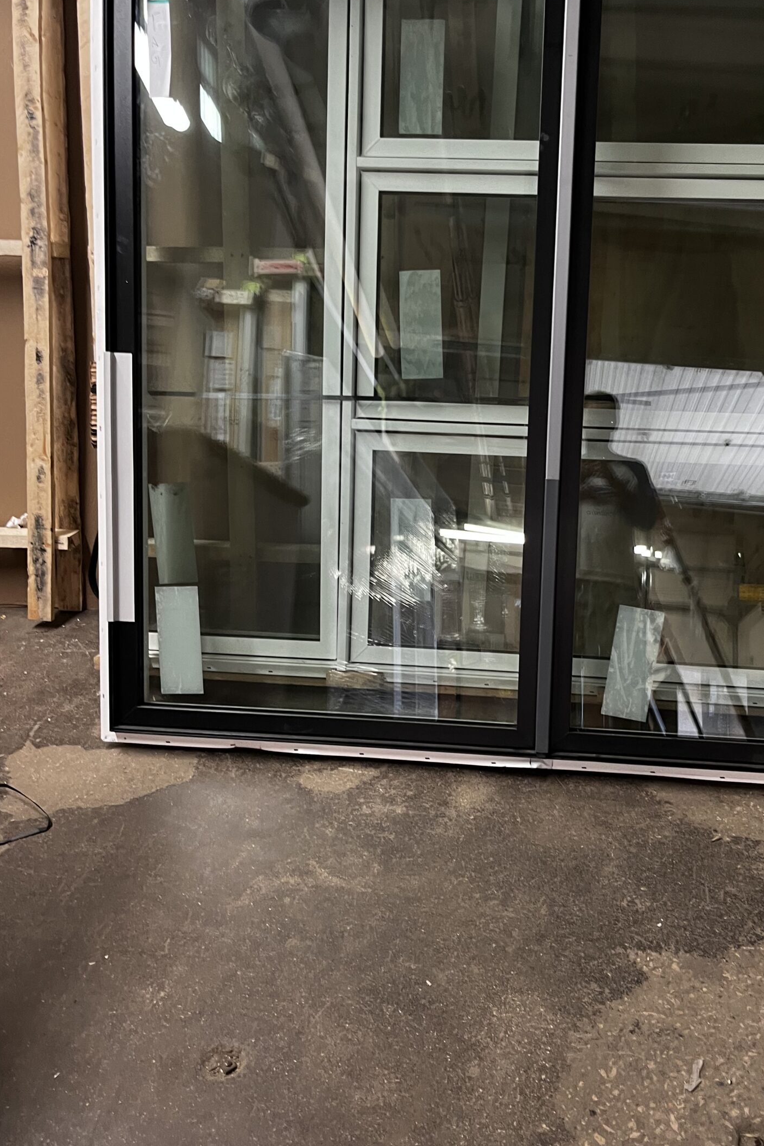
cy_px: 543
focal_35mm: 33
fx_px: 1050
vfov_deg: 57.2
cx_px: 488
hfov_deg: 39.6
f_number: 1.6
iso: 200
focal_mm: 5.1
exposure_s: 1/60
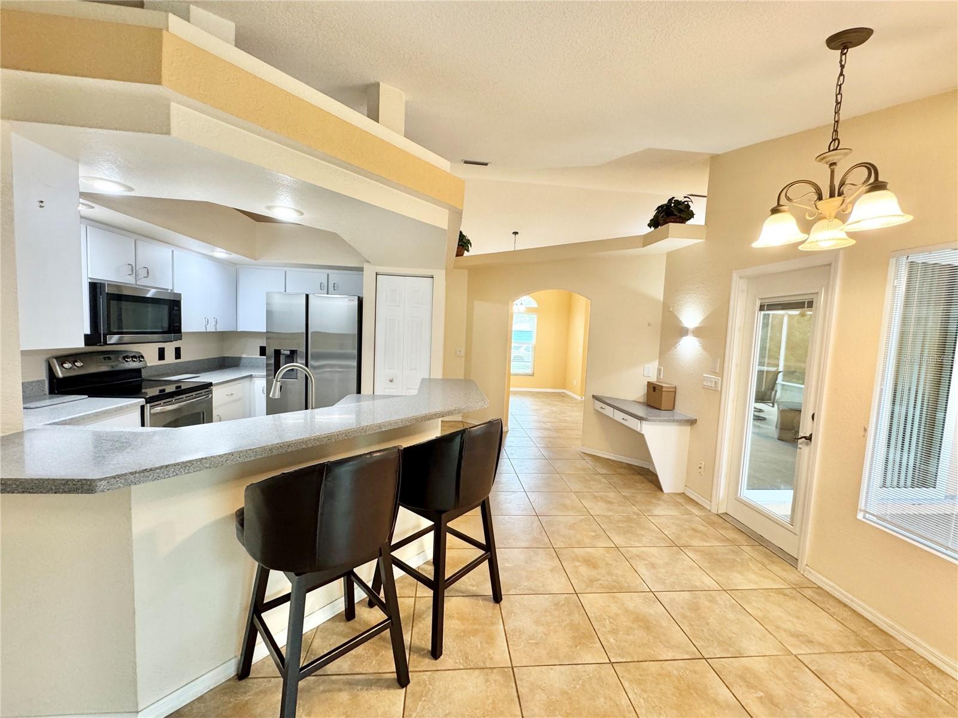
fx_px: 387
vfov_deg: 85.7
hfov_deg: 102.1
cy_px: 359
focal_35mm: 14
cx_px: 479
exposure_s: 1/60
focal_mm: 2.22
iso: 200
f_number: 2.2
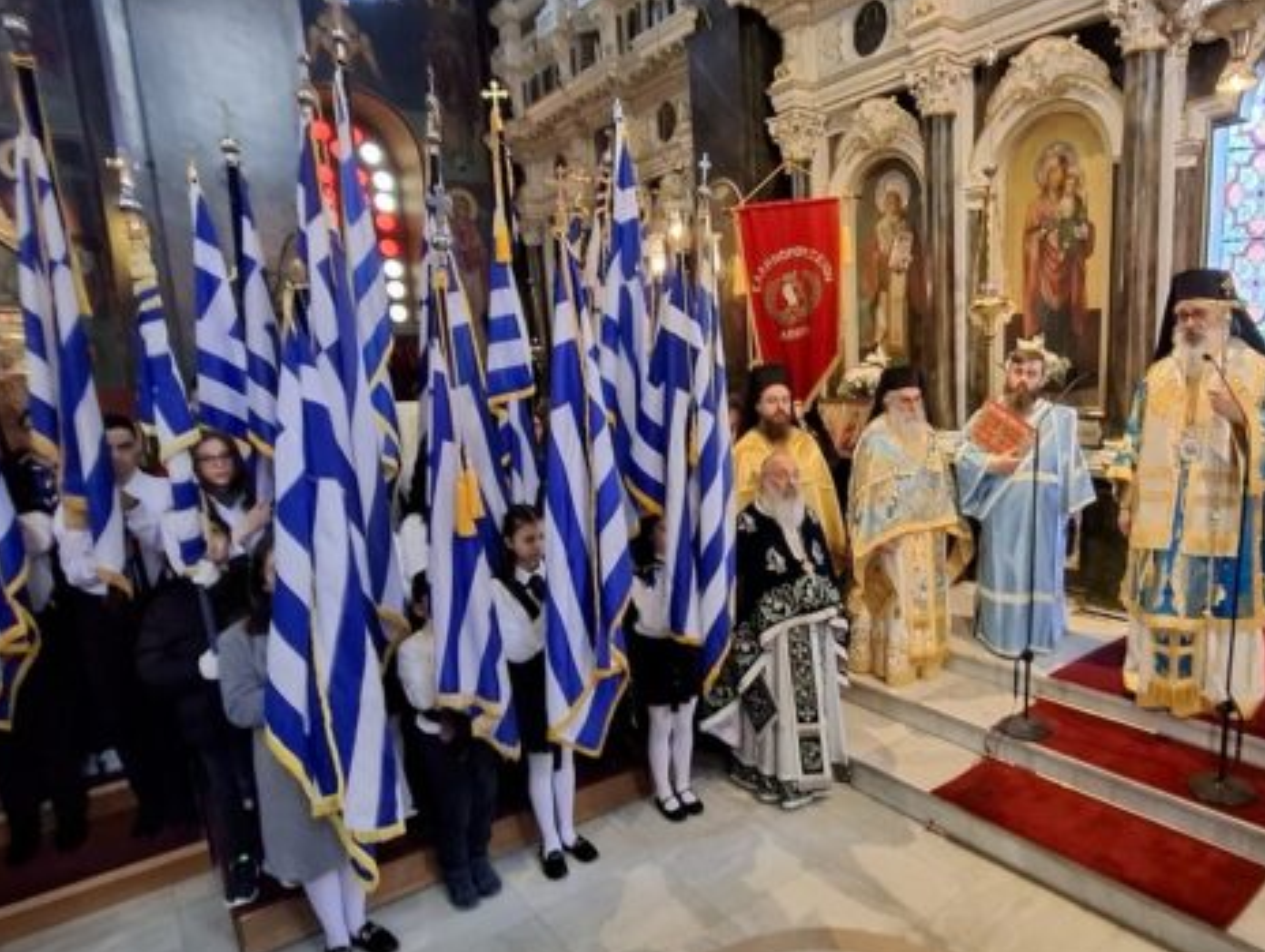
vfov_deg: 63.4
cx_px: 772
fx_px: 768
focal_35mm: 21
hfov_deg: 77.8
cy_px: 514
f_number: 2.2
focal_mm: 1.74
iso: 160
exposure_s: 1/33
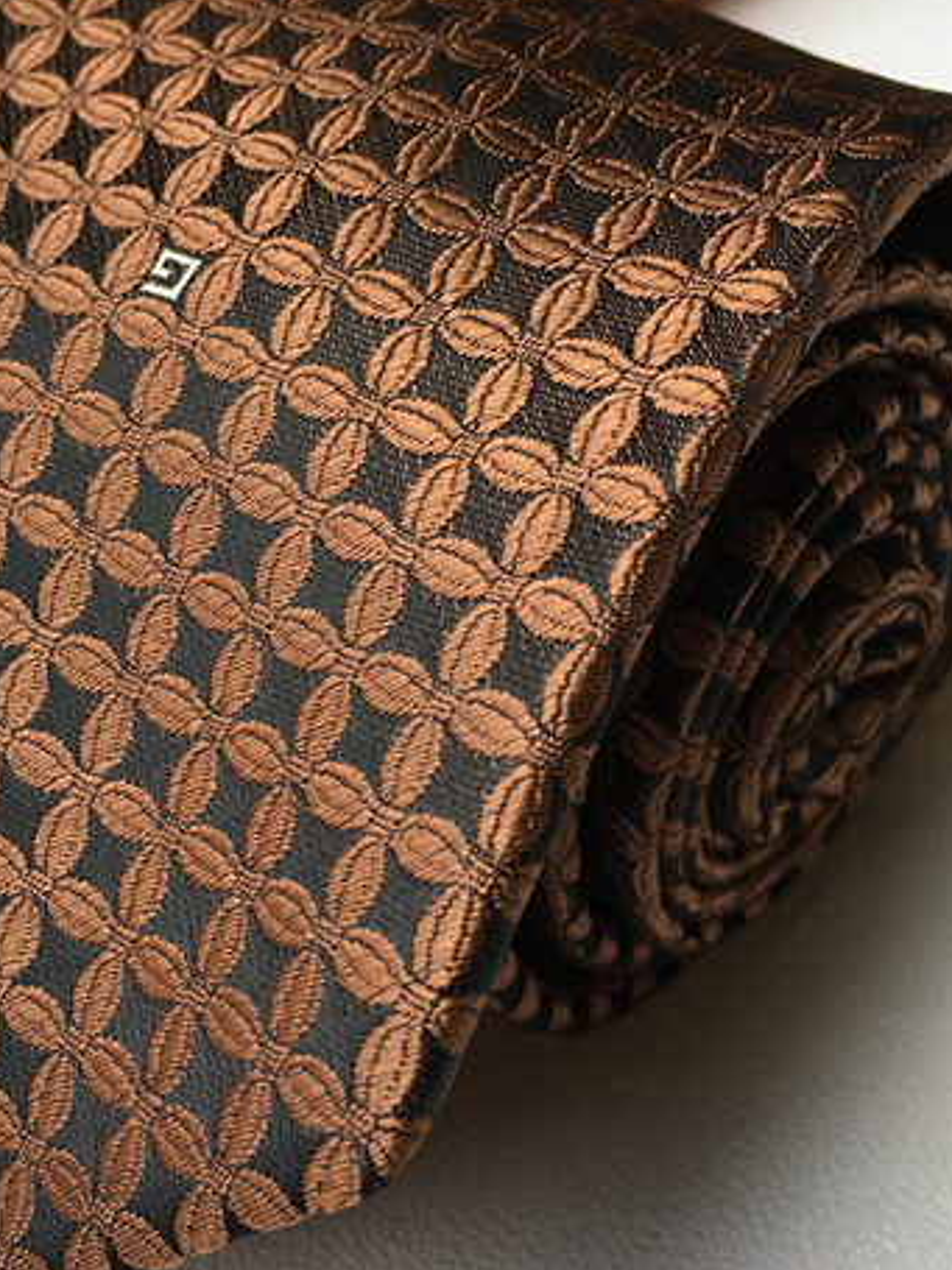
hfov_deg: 28.2
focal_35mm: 51
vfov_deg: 37.2
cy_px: 449
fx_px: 1871
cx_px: 243
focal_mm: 4.15
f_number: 2.2
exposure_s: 1/193
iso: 25
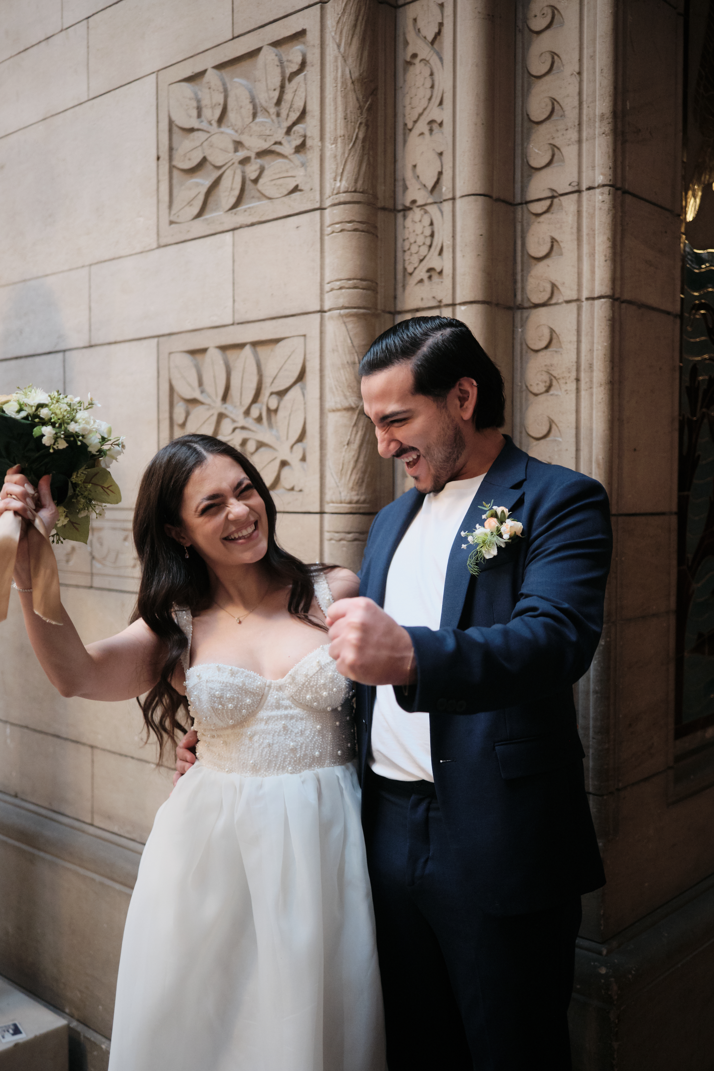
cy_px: 536
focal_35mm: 35
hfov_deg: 37.9
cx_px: 357
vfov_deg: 54.4
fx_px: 1041
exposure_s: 1/160
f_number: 1.4
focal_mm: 23
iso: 1250
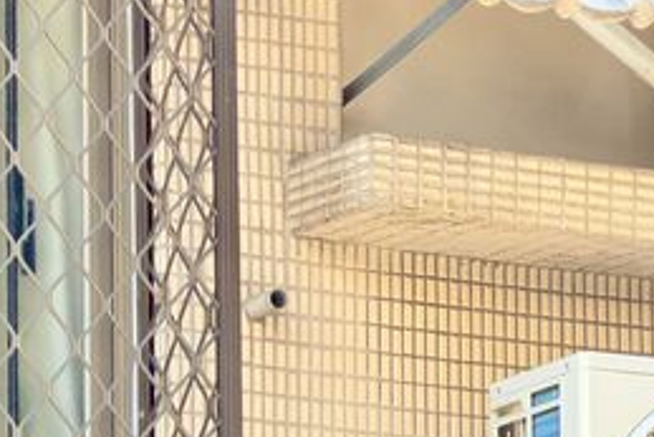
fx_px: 8743
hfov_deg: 4.3
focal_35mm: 481
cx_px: 356
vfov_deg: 2.9
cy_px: 316
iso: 125
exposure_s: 1/121
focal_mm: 16.89
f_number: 2.8
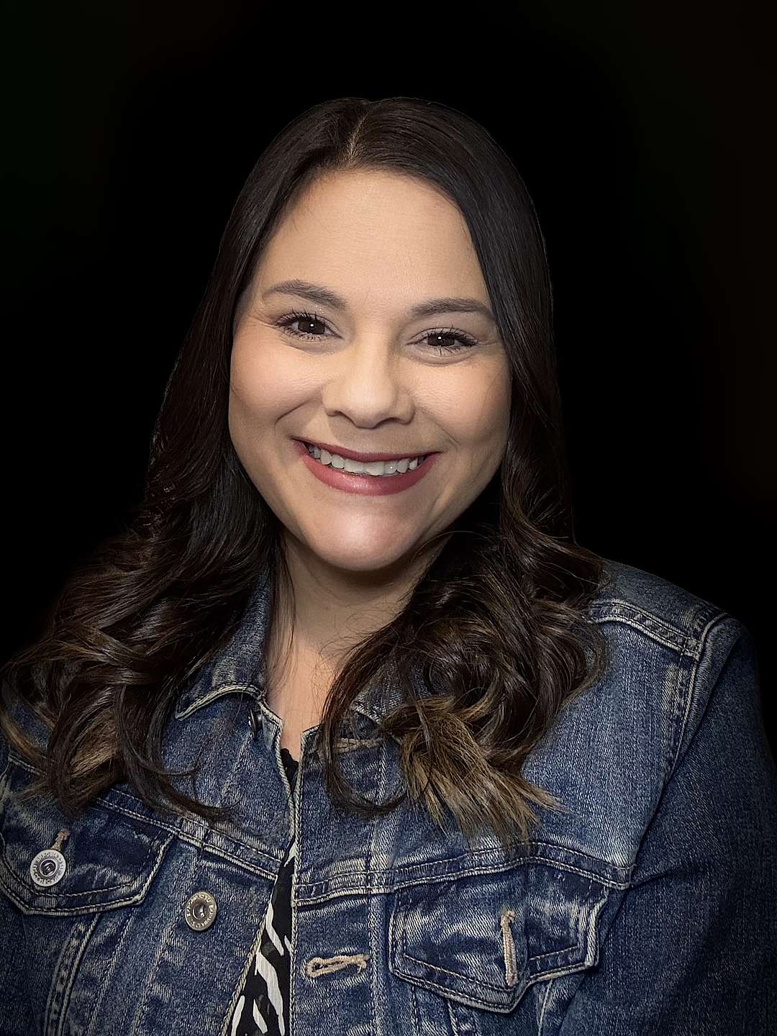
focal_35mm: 30
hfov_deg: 46.8
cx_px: 388
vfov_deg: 60.0
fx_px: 898
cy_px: 518
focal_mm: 2.69
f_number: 1.9
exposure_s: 1/40
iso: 250
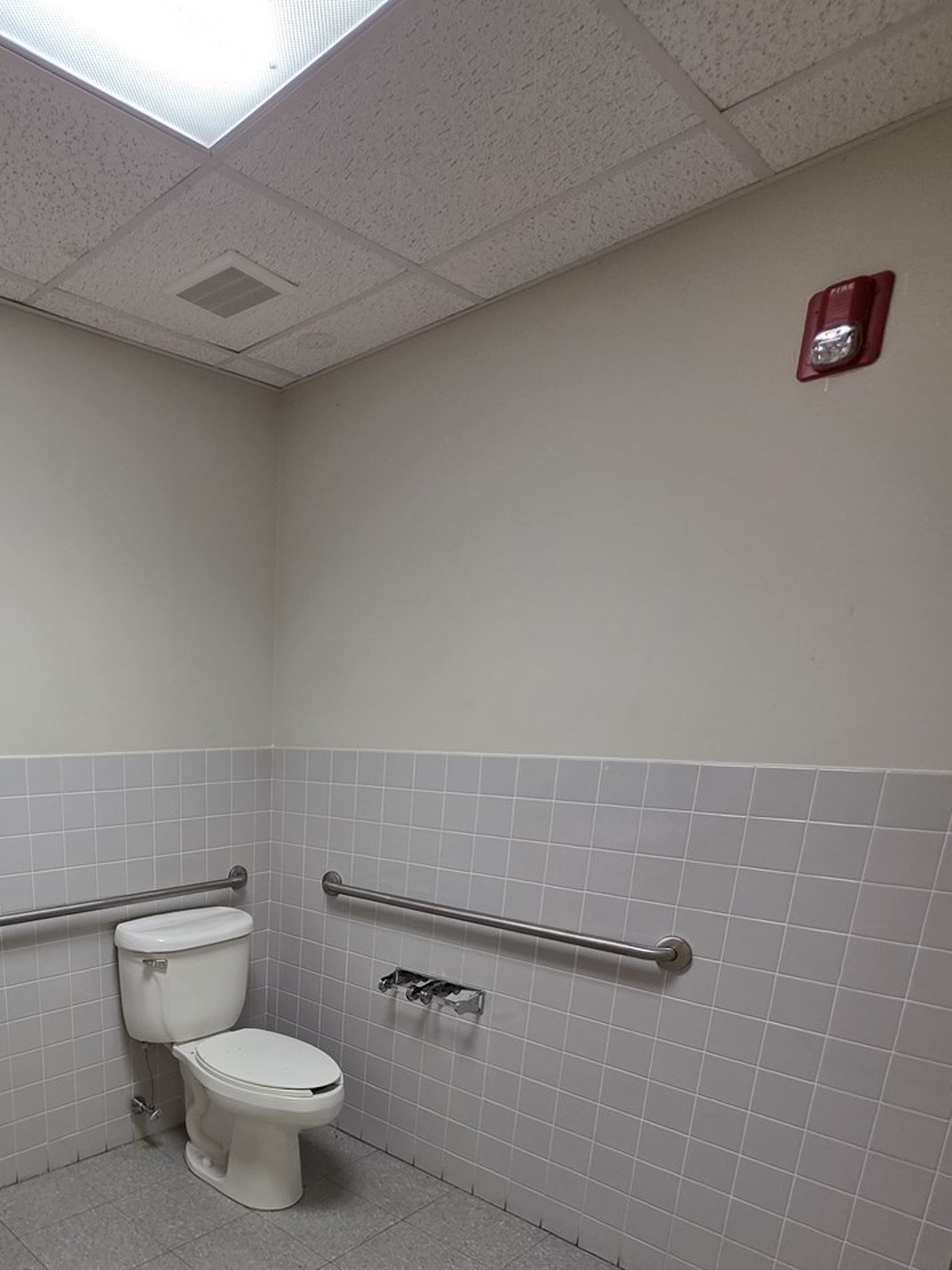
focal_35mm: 21
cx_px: 192
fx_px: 770
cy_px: 947
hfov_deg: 58.6
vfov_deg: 73.6
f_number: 1.9
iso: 125
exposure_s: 1/120
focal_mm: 2.2
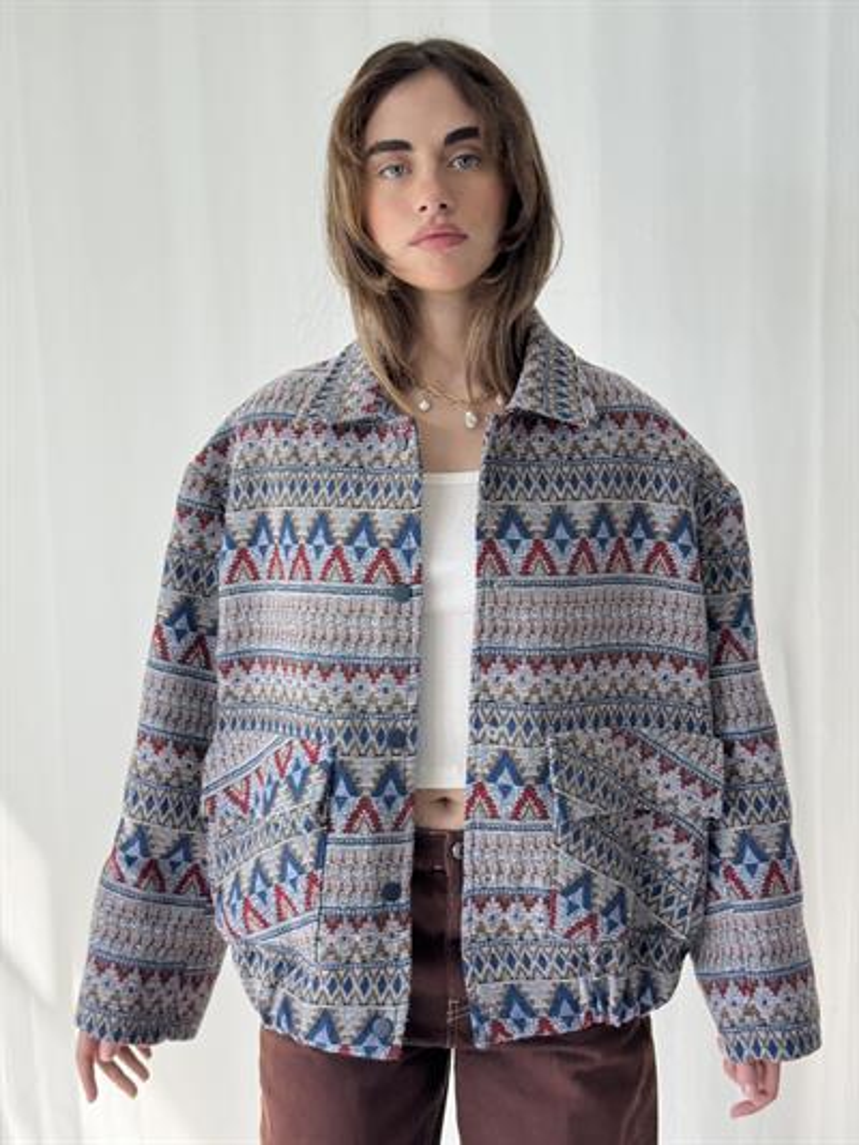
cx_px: 430
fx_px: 1588
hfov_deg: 30.3
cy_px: 572
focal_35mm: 48
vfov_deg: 39.6
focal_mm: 6.76
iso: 64
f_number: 1.78
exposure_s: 1/315
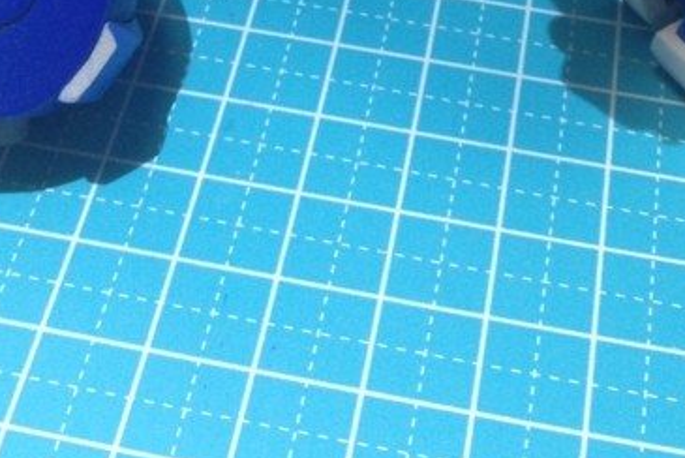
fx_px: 1942
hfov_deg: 20.0
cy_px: -432
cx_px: 300
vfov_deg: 12.1
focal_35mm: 102
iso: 80
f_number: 2.4
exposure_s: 1/20
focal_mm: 4.28
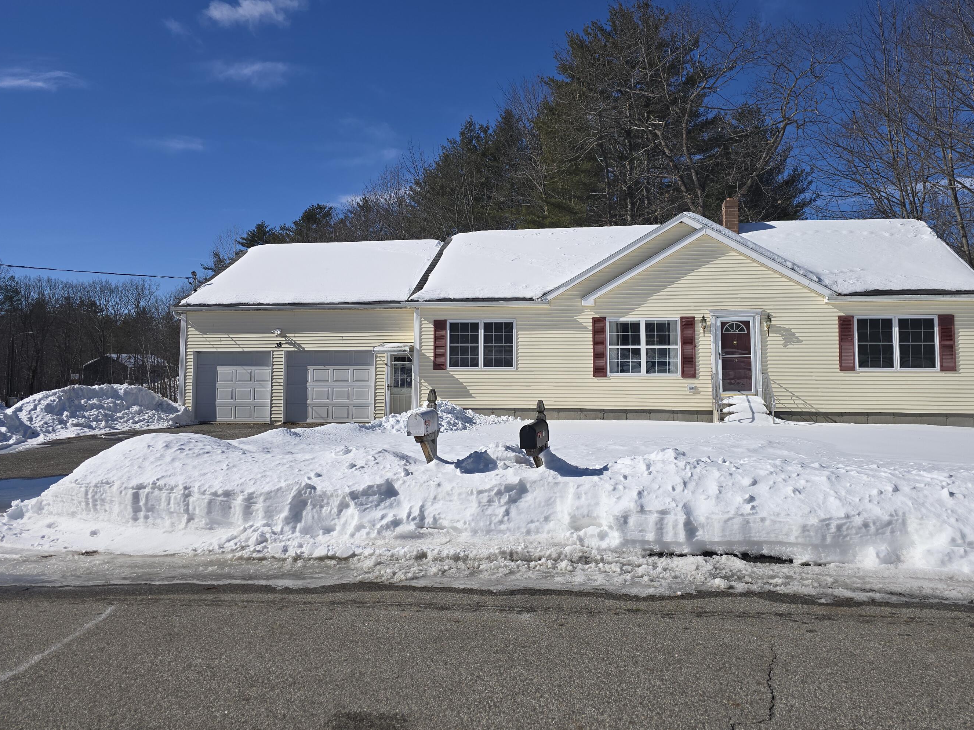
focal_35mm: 26
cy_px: 325
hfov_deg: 67.1
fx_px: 732
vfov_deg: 52.9
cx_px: 545
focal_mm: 6.3
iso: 12
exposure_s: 1/2157
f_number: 1.7
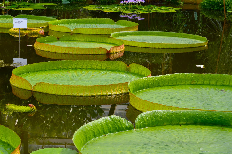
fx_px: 675
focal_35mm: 105
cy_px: 77
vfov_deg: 13.0
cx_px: 116
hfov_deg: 19.5
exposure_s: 1/100
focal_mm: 70
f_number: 11
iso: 200
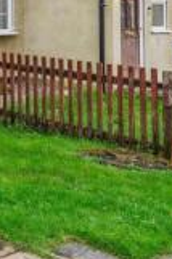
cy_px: -76
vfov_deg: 28.7
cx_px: -309
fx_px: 409
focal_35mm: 57
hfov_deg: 12.5
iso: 400
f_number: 8
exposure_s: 1/100
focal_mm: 14
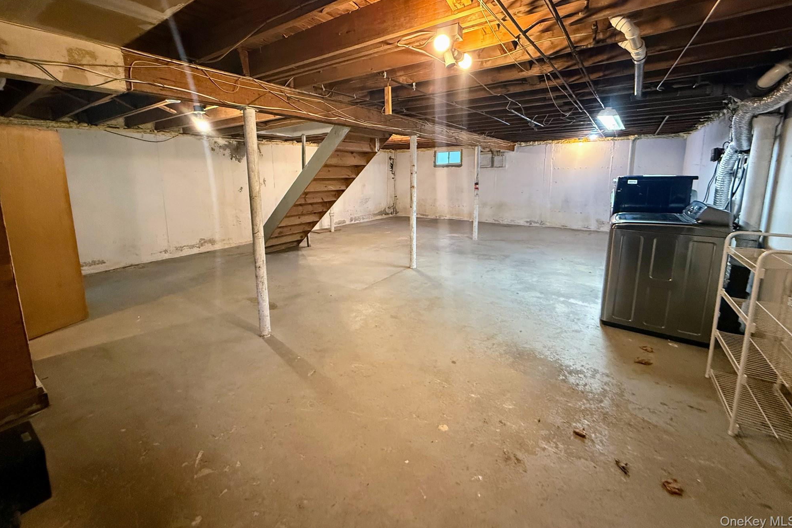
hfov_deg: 100.4
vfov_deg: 76.8
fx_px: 330
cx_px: 393
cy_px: 225
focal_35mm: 15
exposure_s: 1/60
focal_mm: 2.22
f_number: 2.2
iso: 1000
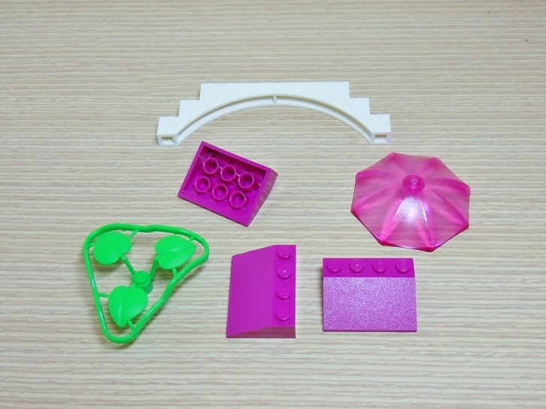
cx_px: 273
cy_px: 204
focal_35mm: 30
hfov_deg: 60.0
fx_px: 473
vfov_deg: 46.8
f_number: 3.5
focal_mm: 5.4
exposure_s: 1/30
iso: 200
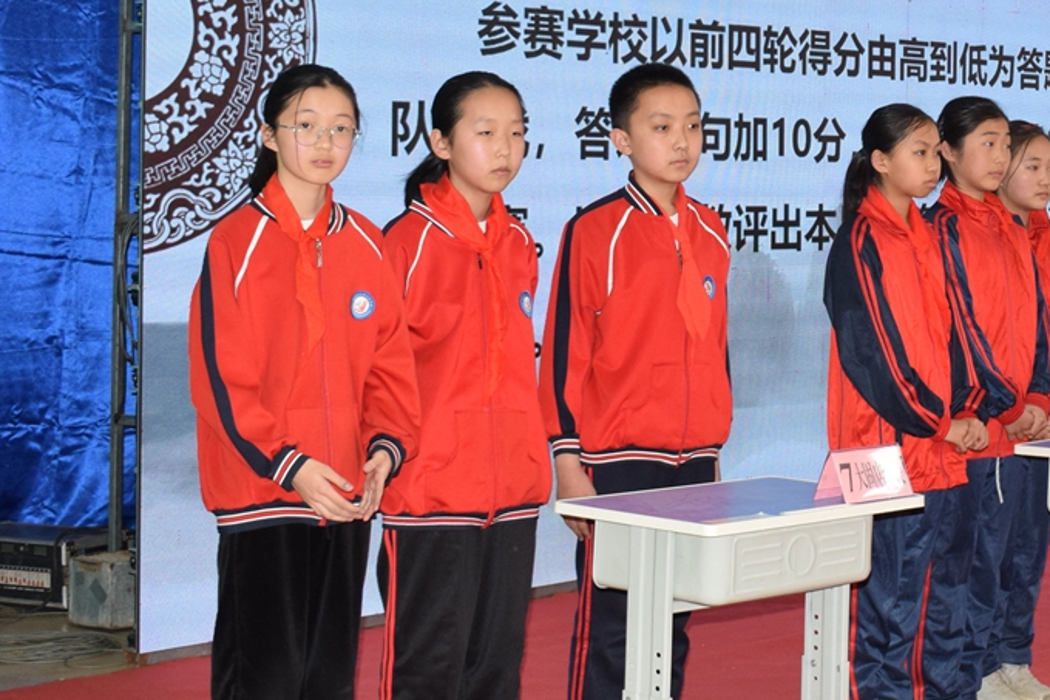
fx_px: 2508
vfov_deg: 15.8
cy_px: 155
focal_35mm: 86
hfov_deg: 23.0
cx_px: 976
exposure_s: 1/125
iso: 800
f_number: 5.6
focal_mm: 26
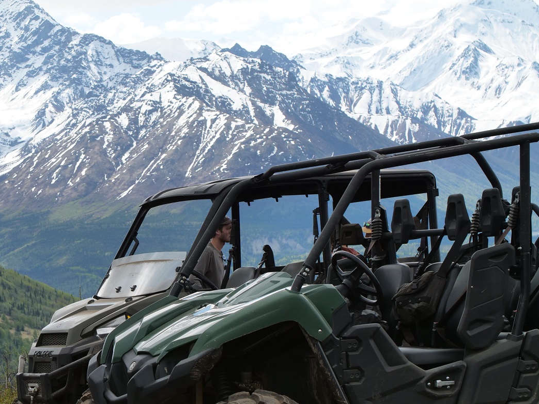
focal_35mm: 145
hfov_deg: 13.6
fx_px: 2258
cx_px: 150
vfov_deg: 10.2
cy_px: 237
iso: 200
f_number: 5.6
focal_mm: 42
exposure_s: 1/640
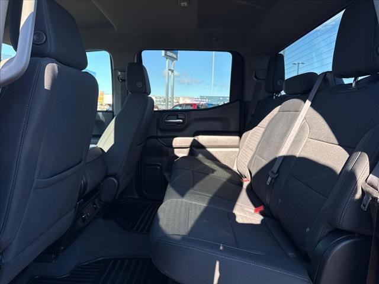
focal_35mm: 24
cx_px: 190
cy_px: 142
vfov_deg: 56.8
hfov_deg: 71.6
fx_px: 263
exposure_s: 1/203
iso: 64
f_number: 1.78
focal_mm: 6.76
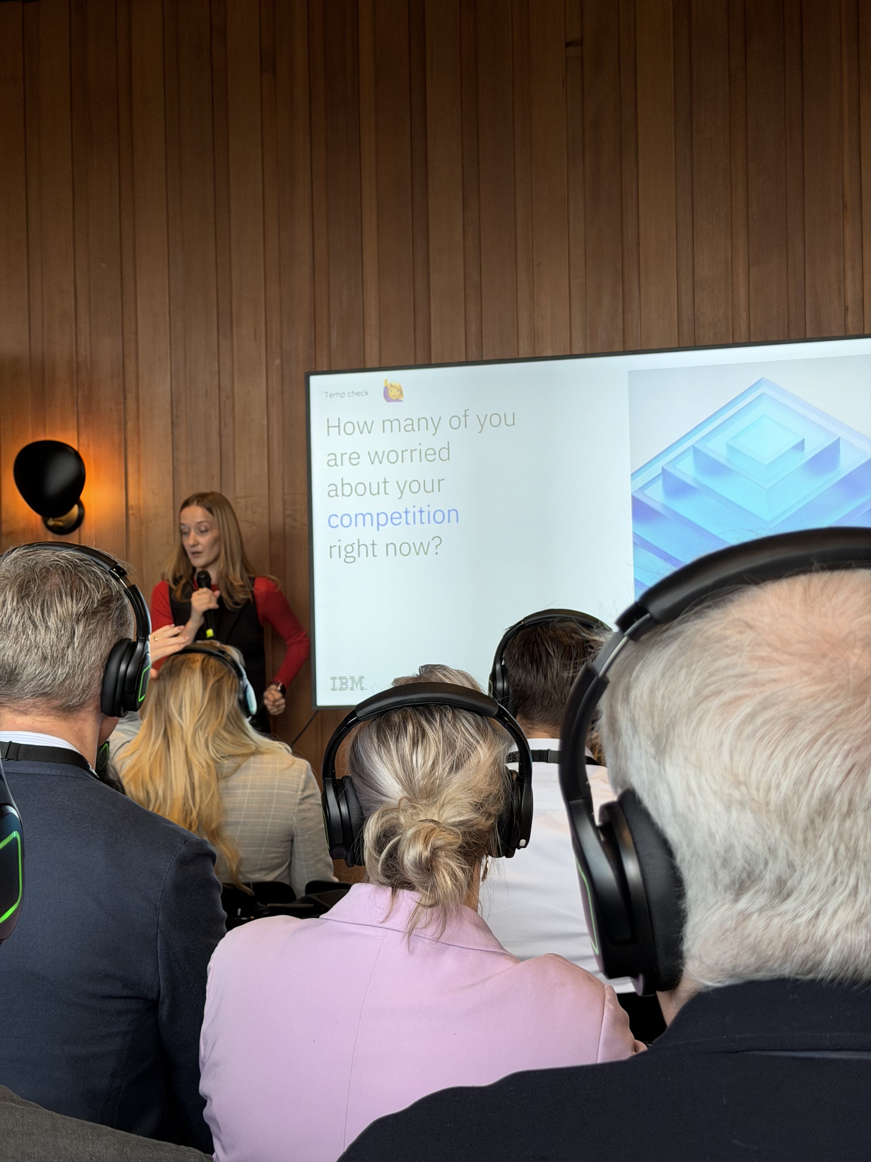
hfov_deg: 30.3
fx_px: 1610
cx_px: 436
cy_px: 581
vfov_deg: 39.7
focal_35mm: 48
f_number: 1.78
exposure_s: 1/120
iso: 64
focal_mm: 6.76
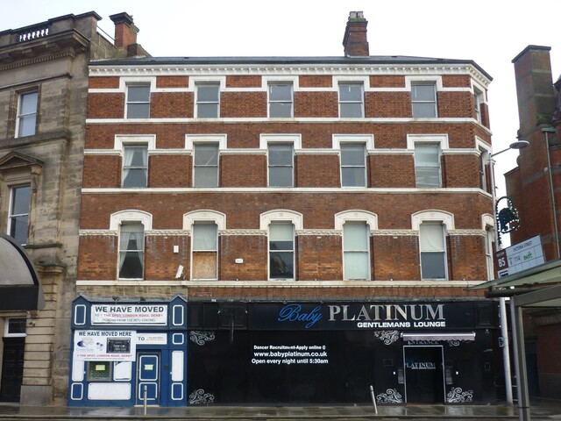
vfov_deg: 42.9
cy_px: 210
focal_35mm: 33
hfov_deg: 55.4
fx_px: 535
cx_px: 280
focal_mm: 5.5
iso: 80
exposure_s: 1/125
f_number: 2.8
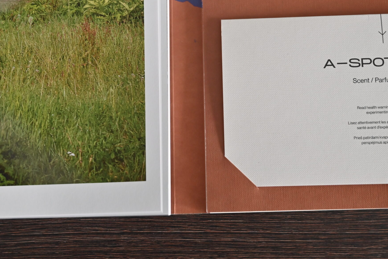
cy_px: 71
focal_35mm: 56
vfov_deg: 24.0
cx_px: 209
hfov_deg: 35.6
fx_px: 604
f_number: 4
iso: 1600
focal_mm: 38
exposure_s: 1/15
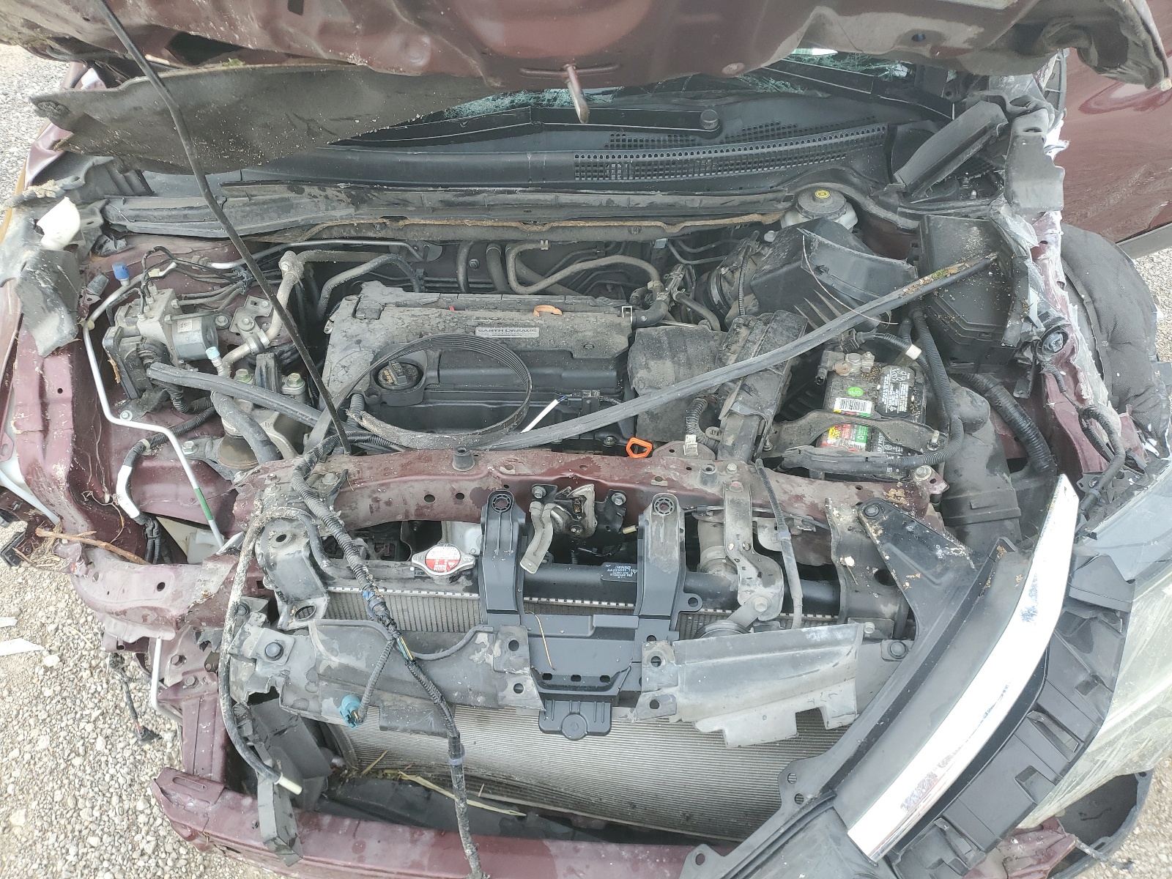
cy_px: 440
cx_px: 586
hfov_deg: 67.3
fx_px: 880
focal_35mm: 26
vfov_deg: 53.1
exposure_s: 1/123
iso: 50
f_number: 1.5
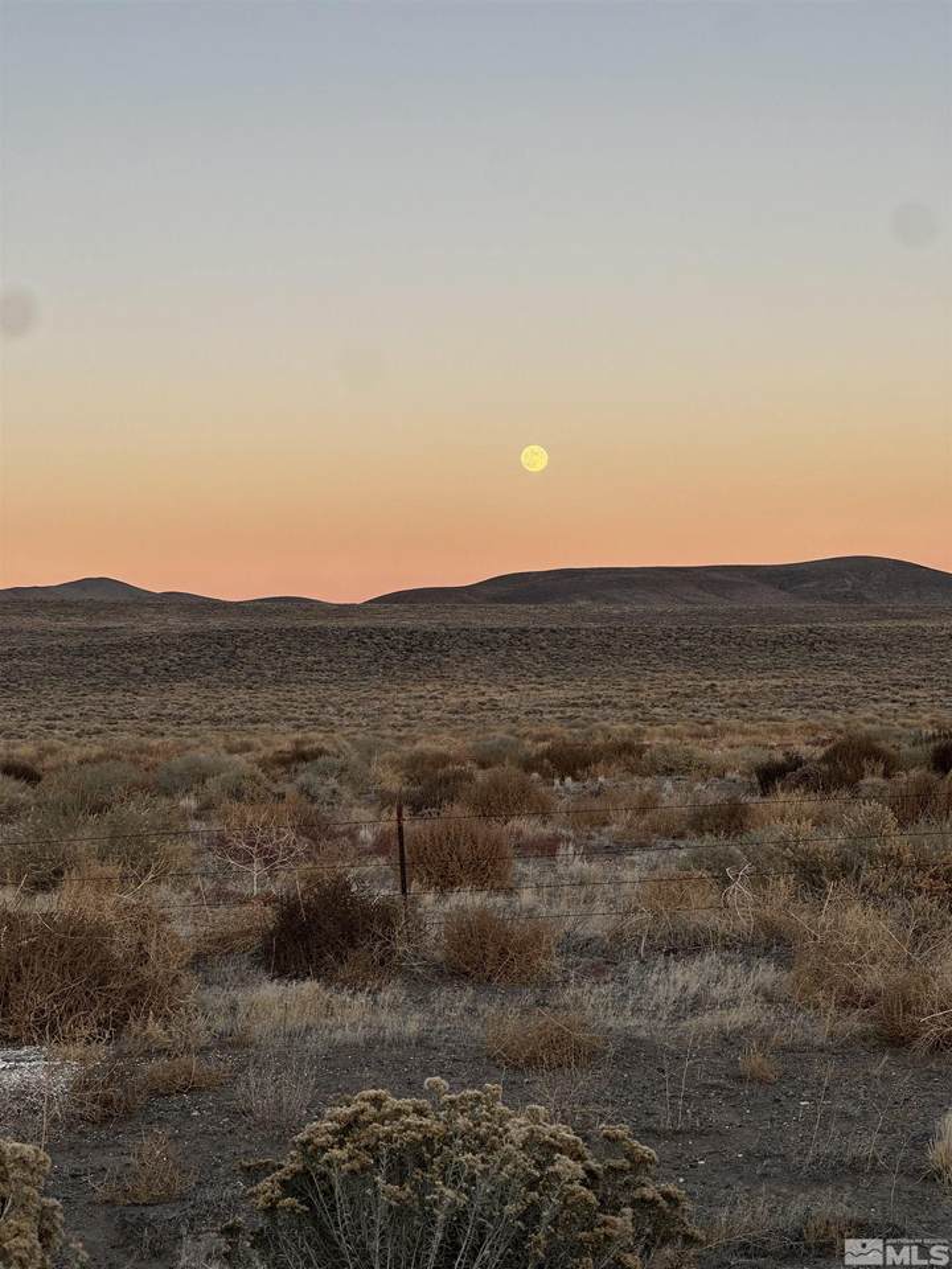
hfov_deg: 19.1
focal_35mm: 77
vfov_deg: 25.3
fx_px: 2824
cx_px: 476
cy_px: 634
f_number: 2.8
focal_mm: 9
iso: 32
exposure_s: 1/113
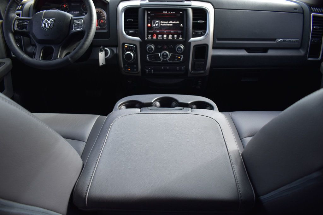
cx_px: 162
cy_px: 108
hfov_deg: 67.4
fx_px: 242
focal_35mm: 27
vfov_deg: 47.9
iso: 200
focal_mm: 18
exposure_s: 1/125
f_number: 3.5
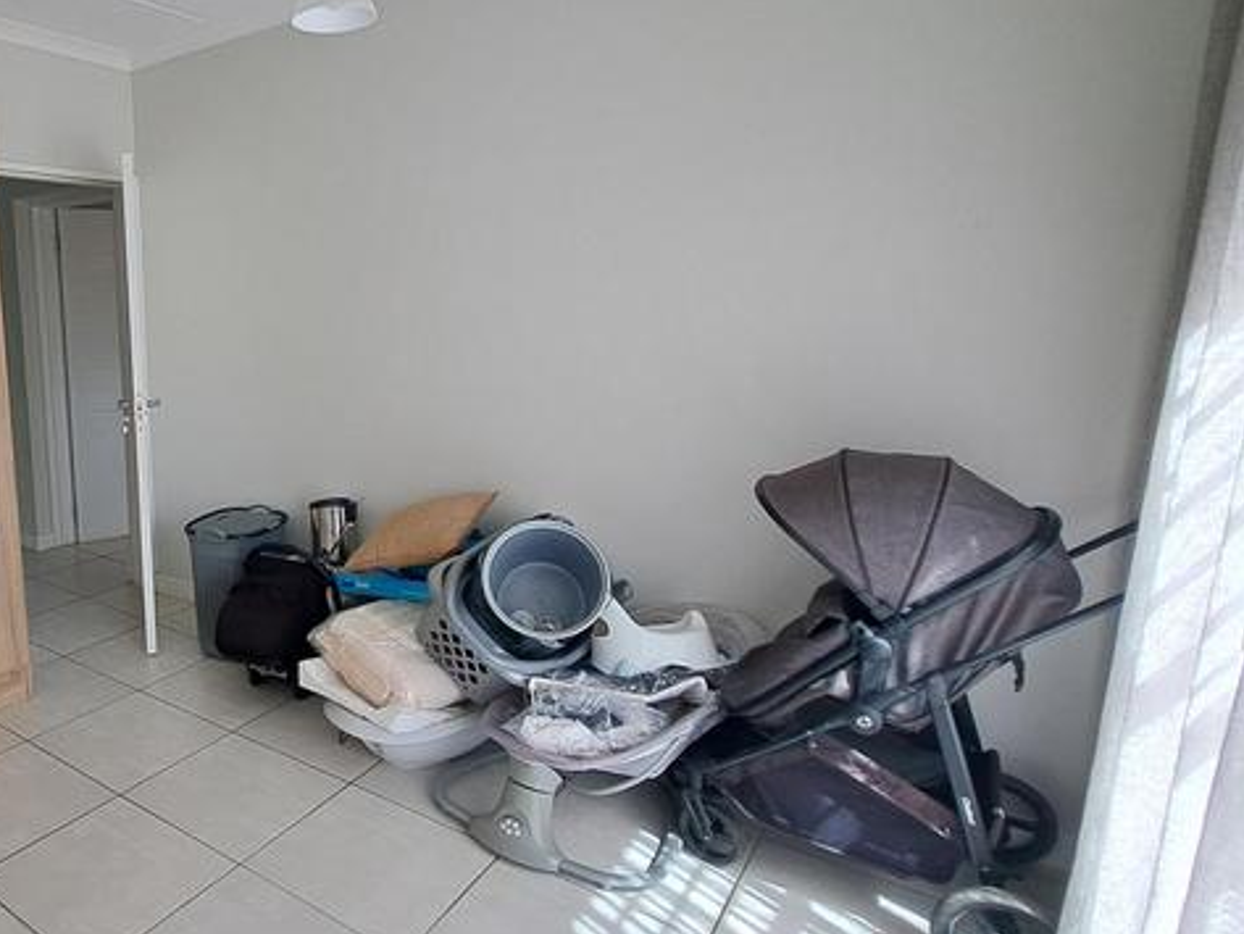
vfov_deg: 61.1
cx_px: 239
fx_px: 791
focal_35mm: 22
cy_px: 471
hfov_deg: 68.6
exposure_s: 1/100
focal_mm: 1.74
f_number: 2.2
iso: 50
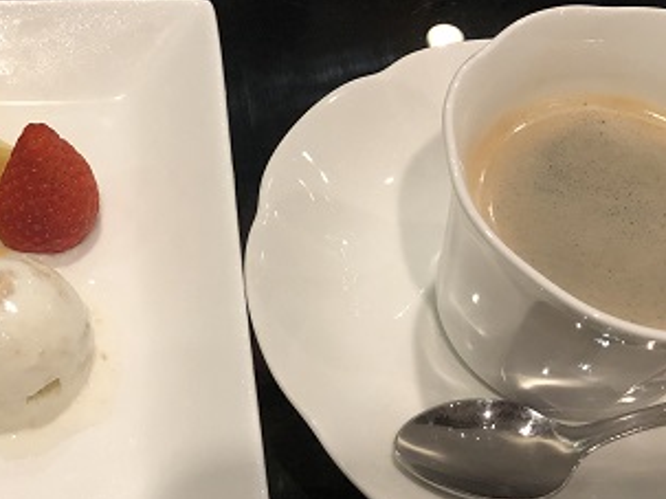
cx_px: 126
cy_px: 273
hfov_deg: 33.3
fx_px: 1077
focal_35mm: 56
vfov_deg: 26.1
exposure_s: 1/15
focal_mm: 4
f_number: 1.8
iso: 100
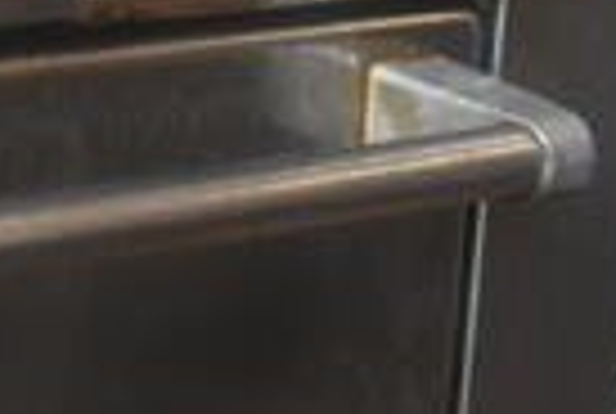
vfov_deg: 11.0
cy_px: -230
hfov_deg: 14.2
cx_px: -616
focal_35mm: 120
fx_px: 2058
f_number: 7.1
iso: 400
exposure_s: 1/60
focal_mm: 18
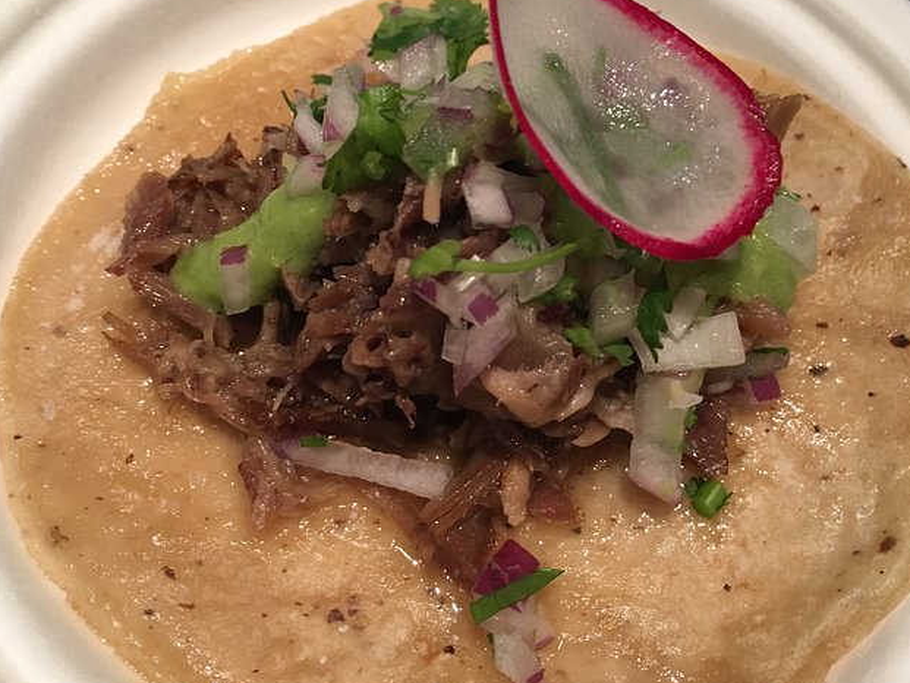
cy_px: 320
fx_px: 920
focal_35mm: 35
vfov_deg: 40.7
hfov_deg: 52.6
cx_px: 450
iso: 125
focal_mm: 4.15
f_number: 2.2
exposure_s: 1/30
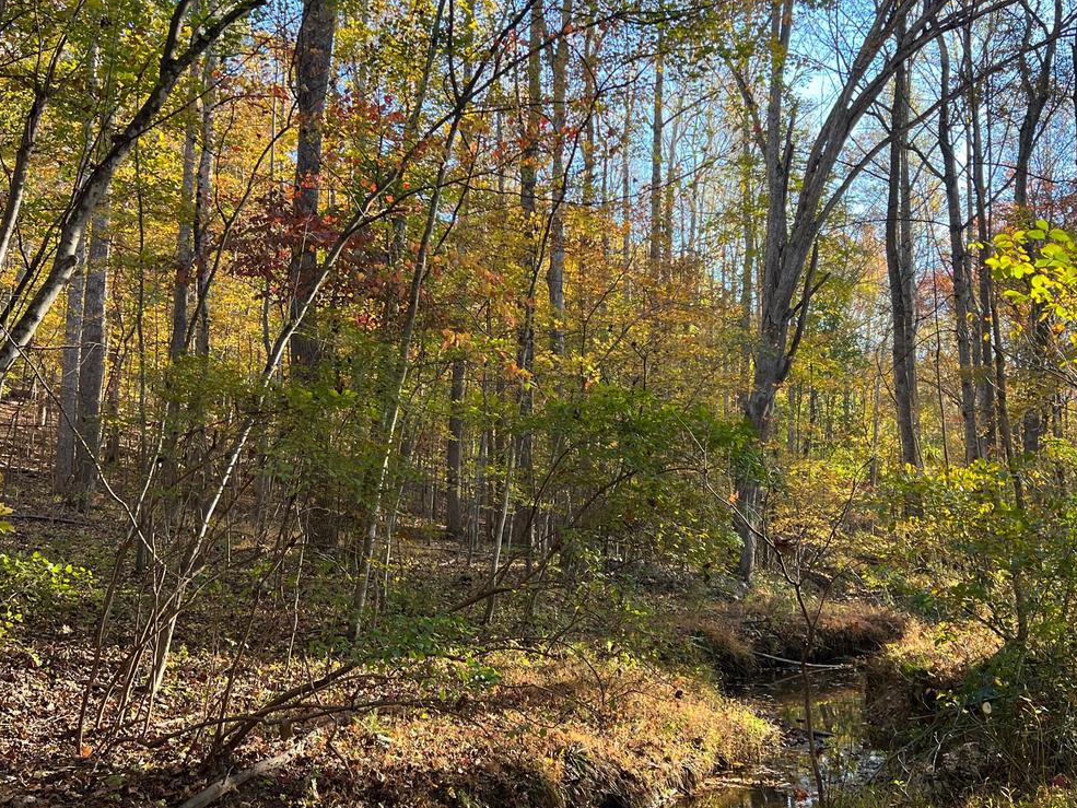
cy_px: 365
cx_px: 590
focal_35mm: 38
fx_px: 1182
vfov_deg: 37.7
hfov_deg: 48.9
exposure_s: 1/201
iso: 40
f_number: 1.5
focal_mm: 5.7
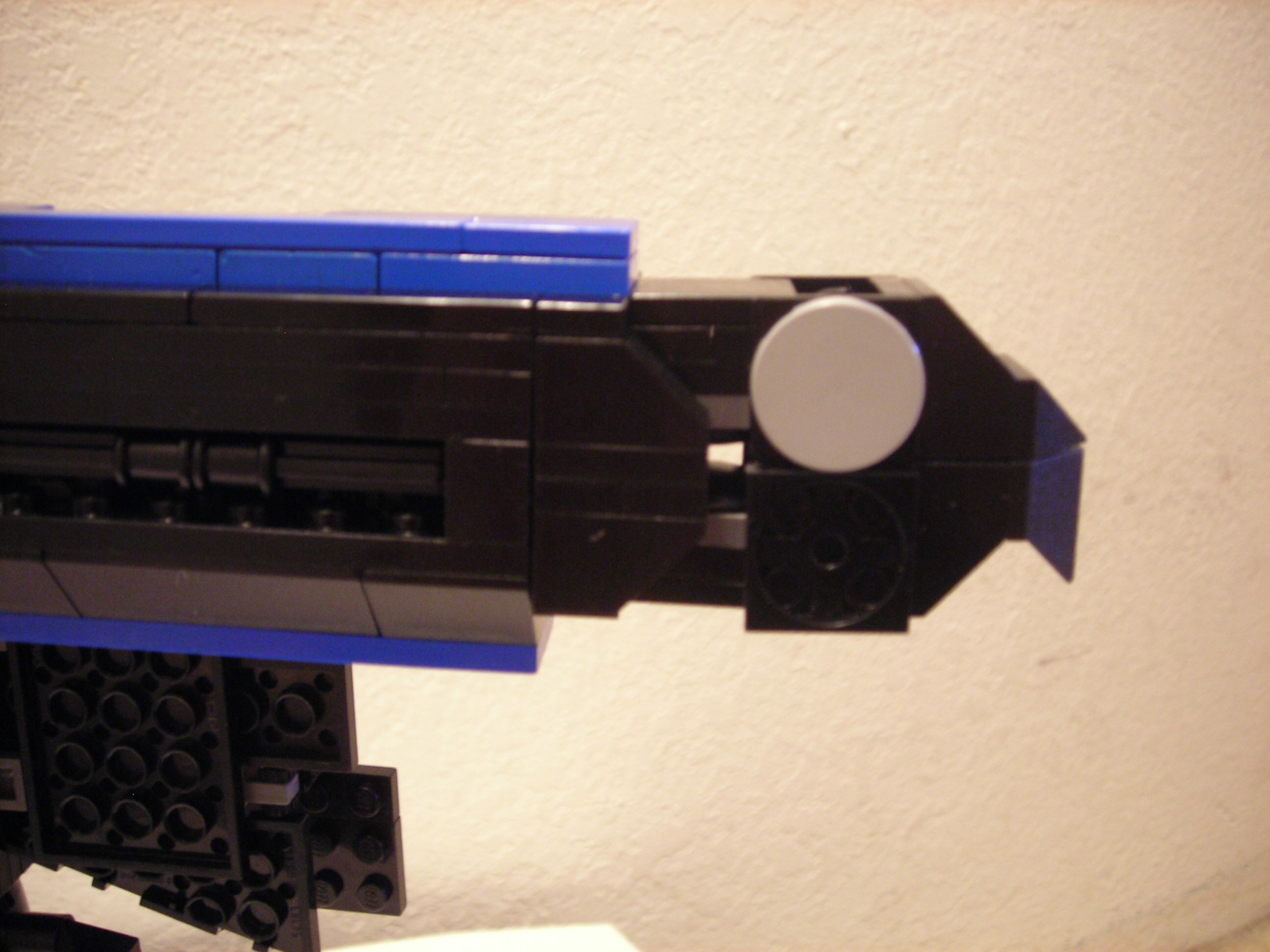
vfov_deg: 37.7
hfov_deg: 49.0
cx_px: 635
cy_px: 476
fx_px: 1394
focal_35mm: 38
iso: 200
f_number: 3.2
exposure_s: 1/1.6
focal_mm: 6.3
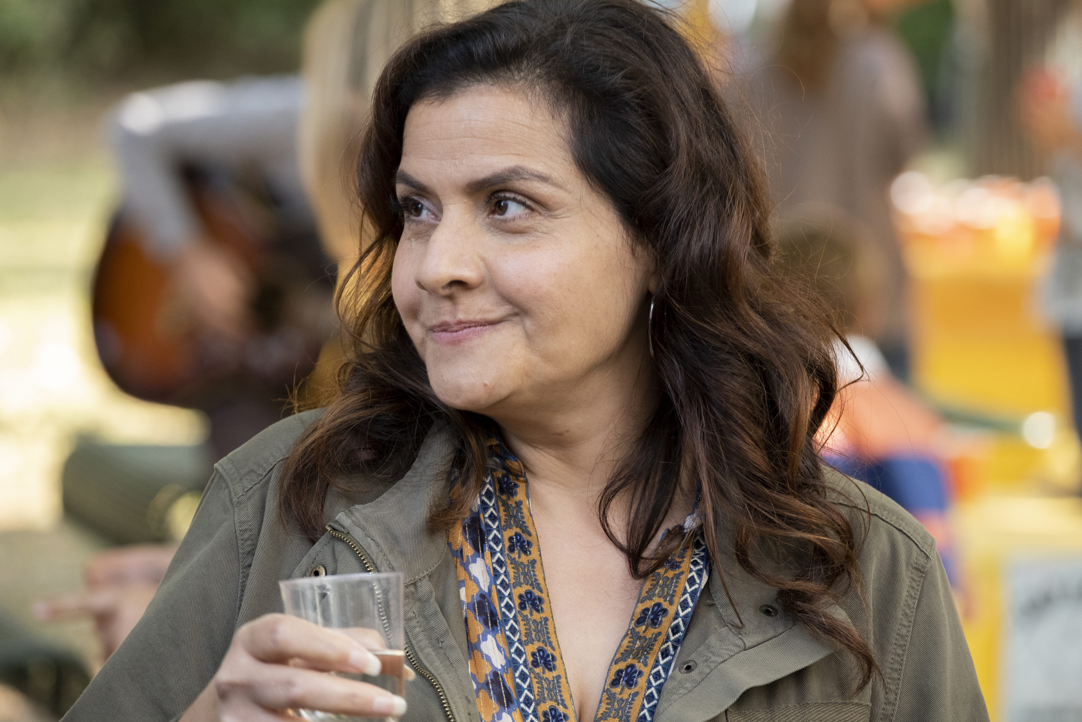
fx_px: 6071
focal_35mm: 202
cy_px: 361
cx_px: 541
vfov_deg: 6.8
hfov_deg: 10.2
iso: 1250
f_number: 4.5
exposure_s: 1/160
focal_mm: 134.4
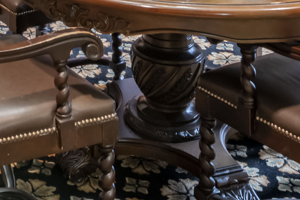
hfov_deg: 24.3
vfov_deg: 14.8
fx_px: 650
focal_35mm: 78
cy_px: -182
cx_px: -29
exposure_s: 1/8
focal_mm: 17
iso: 400
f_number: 11
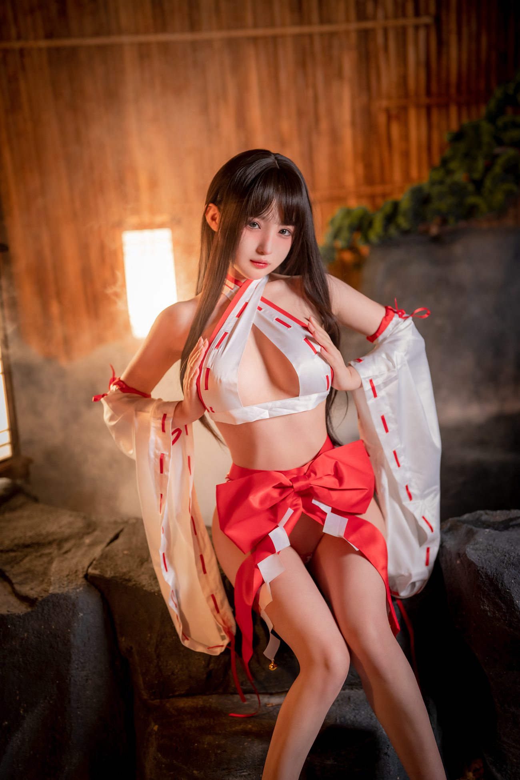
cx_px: 260
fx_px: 1083
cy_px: 390
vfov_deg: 39.6
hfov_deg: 27.0
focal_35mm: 50
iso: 640
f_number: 1.6
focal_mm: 50
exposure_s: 1/80
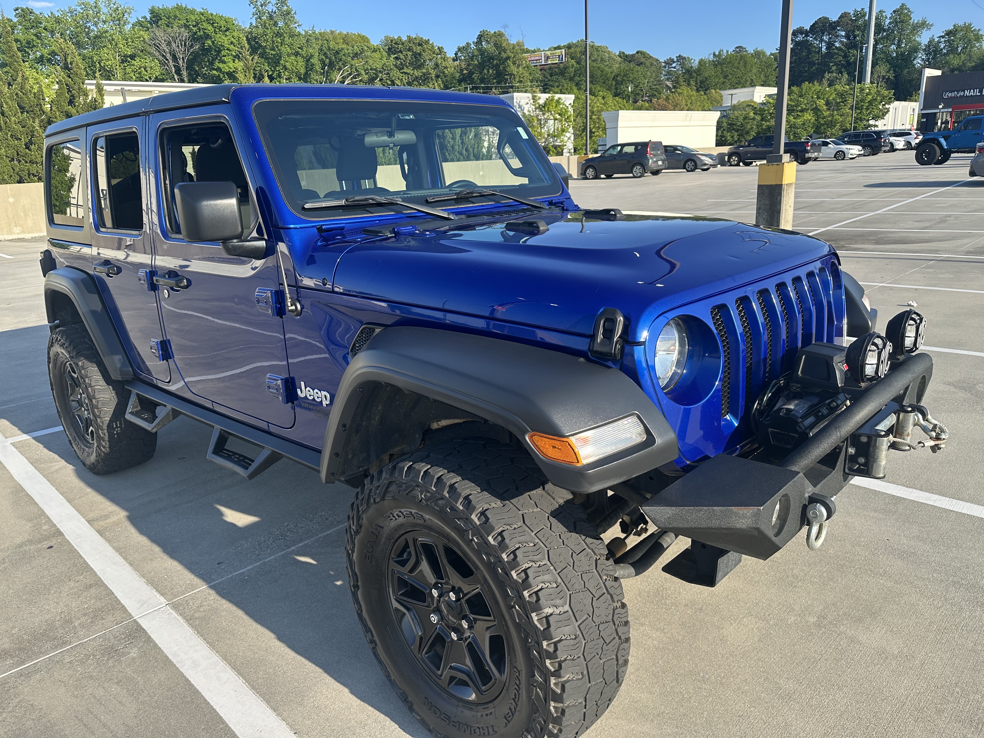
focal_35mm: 24
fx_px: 682
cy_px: 369
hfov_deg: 71.6
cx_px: 492
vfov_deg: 56.8
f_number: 1.78
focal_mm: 6.86
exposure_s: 1/1412
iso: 80
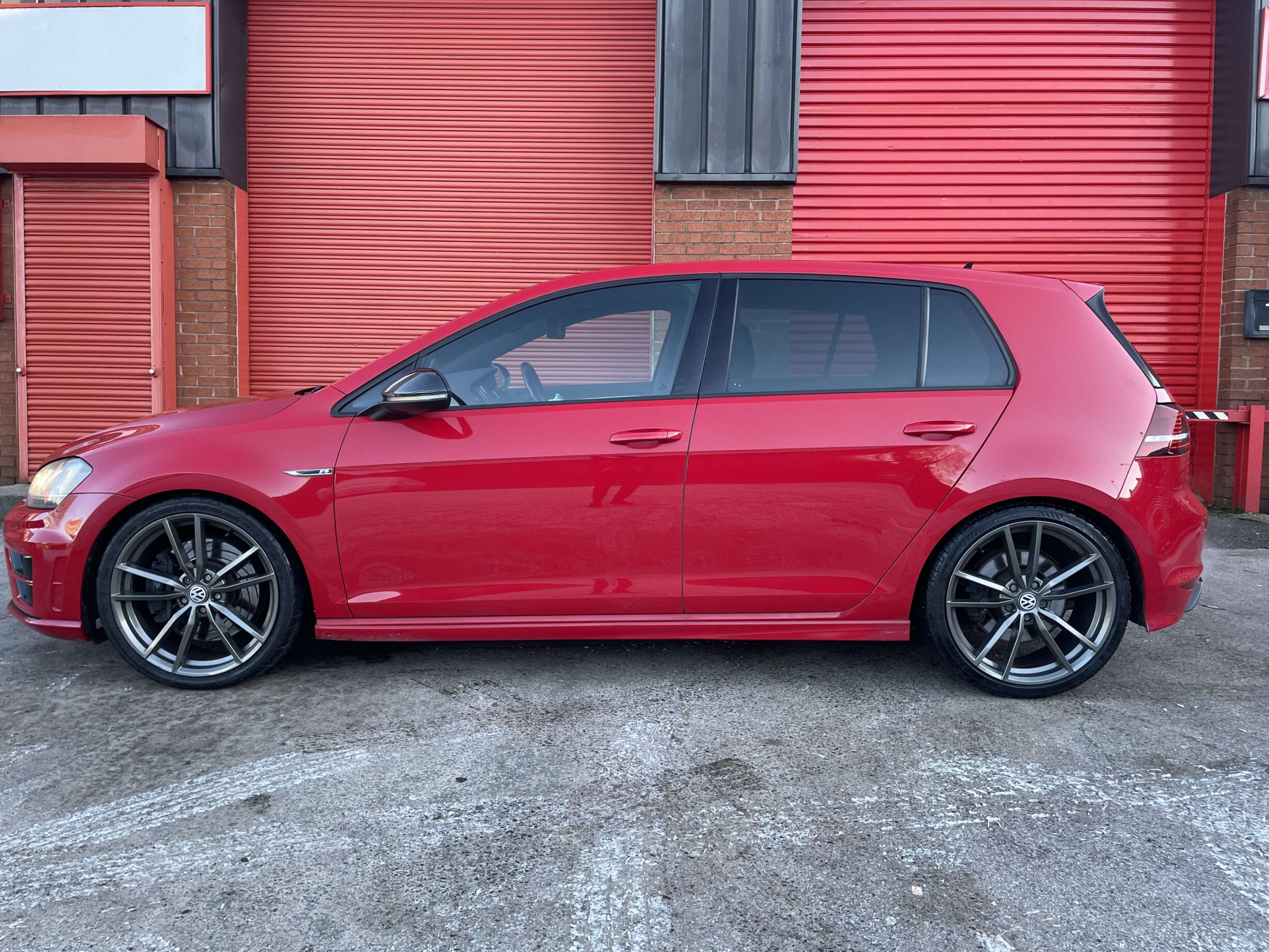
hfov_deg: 65.3
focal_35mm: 27
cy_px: 490
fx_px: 990
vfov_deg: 51.4
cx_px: 611
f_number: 1.6
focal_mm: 4.2
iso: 40
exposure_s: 1/121
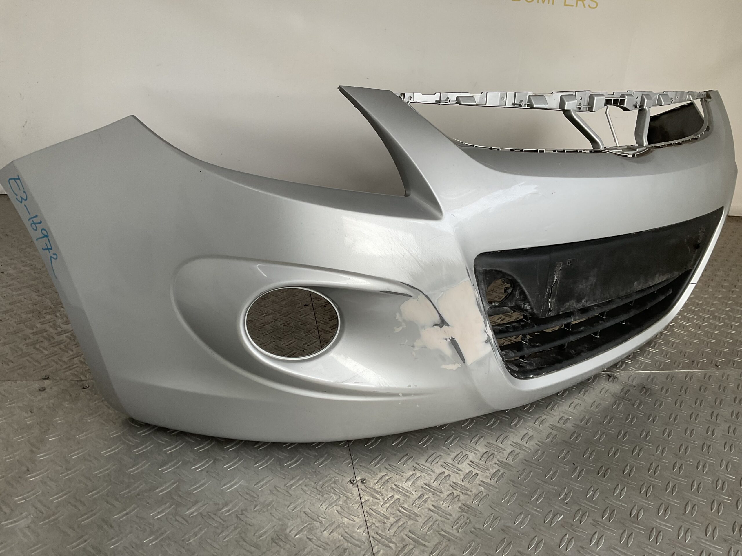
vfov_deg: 48.2
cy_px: 278
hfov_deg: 61.7
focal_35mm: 29
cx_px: 371
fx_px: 622
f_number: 1.8
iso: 40
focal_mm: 3
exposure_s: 1/50
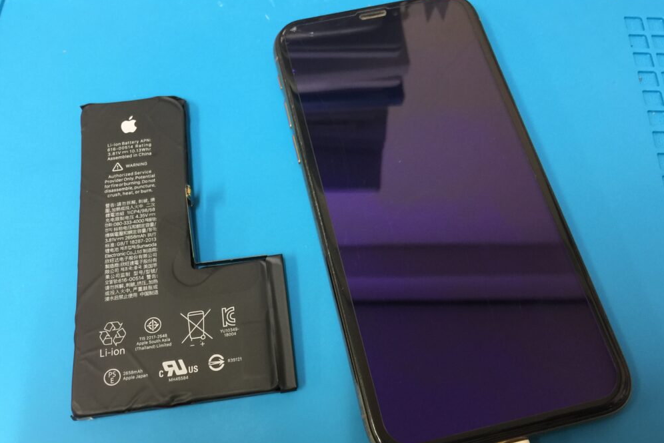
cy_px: 239
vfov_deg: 42.3
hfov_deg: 60.3
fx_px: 572
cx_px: 329
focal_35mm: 31
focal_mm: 4.15
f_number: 2.2
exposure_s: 1/17
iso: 80
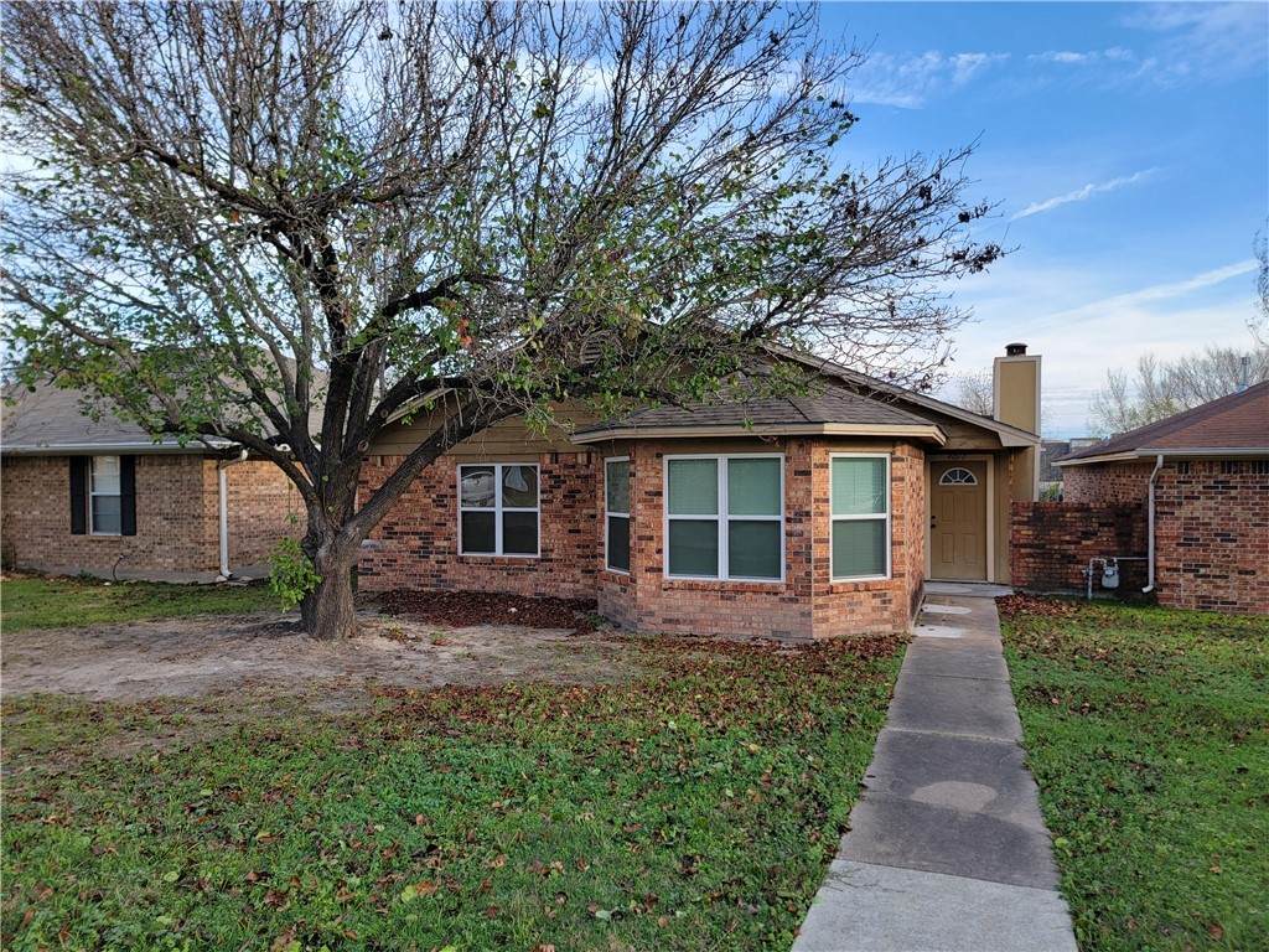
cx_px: 634
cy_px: 476
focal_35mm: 24
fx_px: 880
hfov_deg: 71.6
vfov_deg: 56.8
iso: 16
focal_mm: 6.7
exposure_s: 1/315
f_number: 1.8
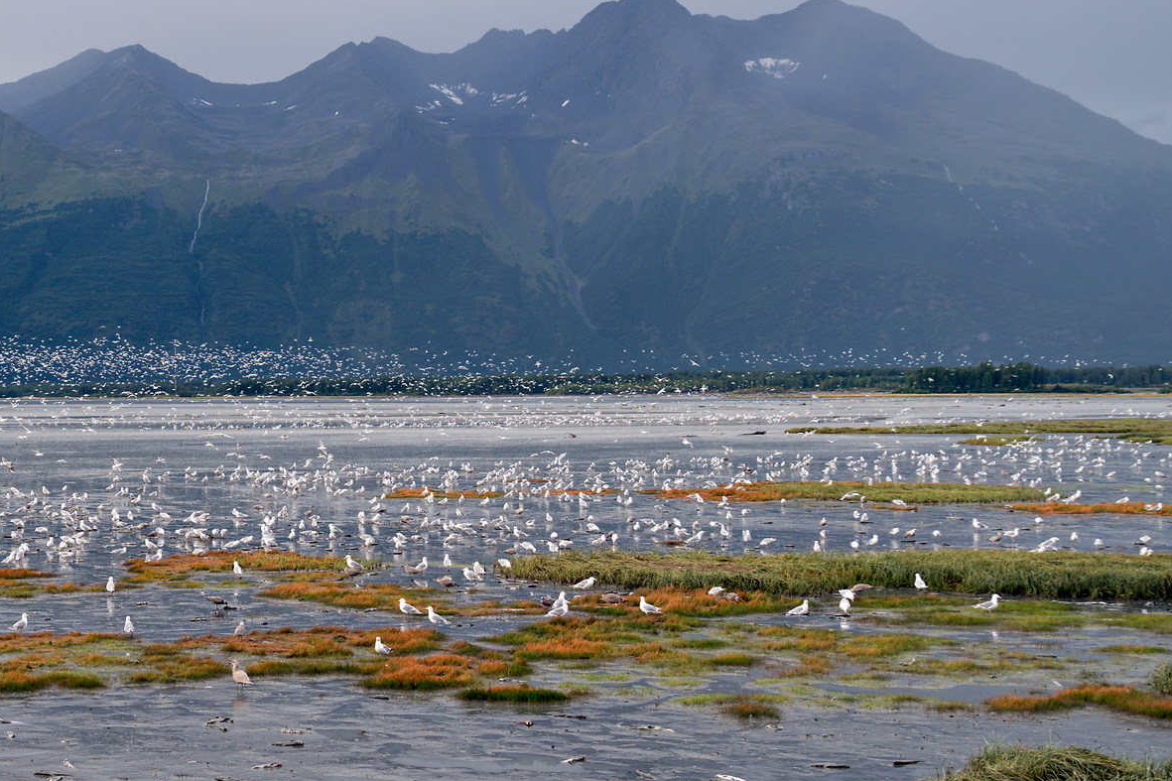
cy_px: 355
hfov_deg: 30.2
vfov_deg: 21.6
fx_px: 2051
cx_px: 74
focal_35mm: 63
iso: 100
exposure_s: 1/160
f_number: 5
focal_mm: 31
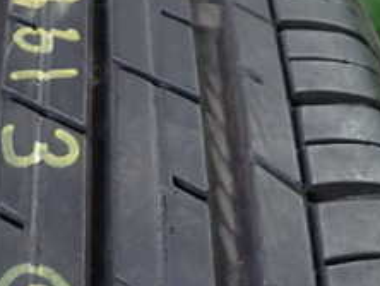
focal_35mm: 81
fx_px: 890
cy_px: 46
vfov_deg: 18.0
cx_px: 65
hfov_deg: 23.7
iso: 200
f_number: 2.3
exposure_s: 1/30
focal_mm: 5.4
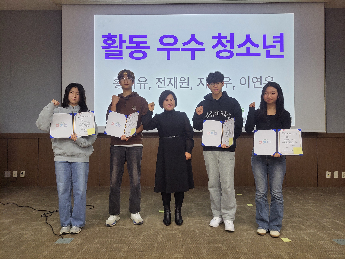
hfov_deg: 71.6
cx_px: 172
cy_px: 130
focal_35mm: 24
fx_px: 239
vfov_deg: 56.8
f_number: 1.8
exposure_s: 1/60
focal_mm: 5.23
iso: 160
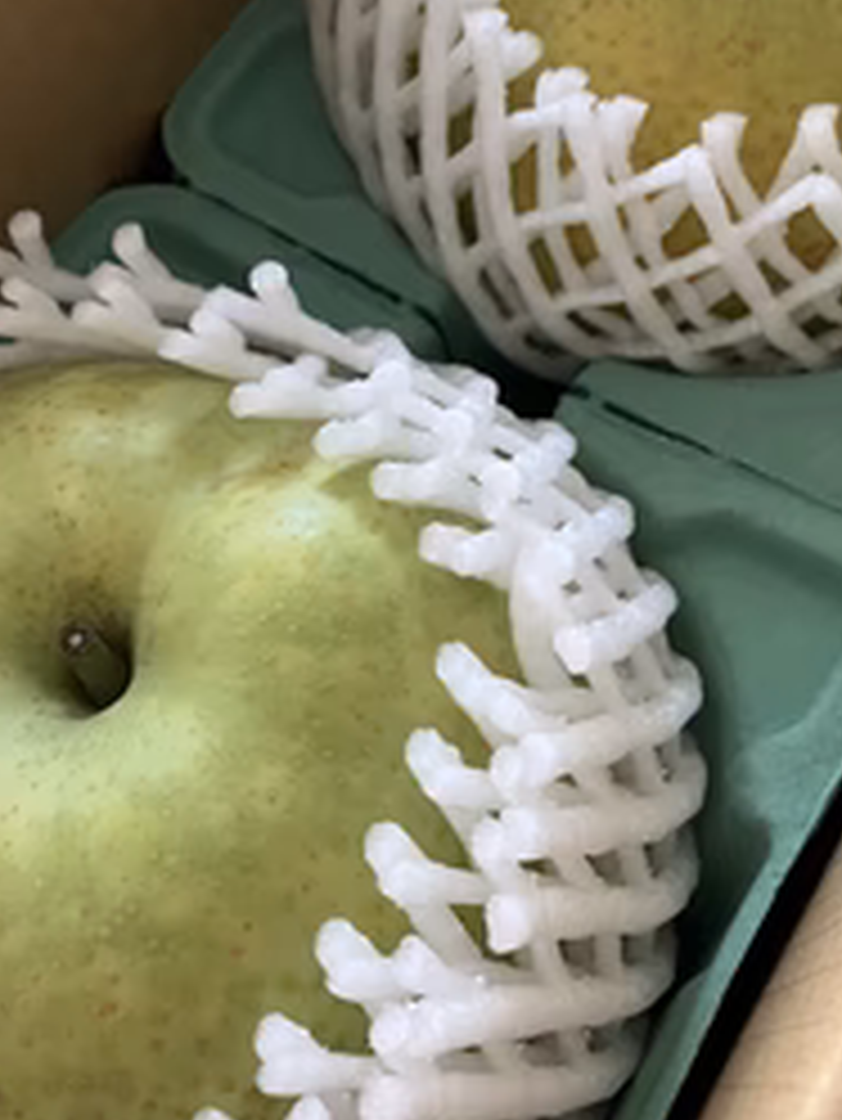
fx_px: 1458
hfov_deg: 32.2
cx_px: 437
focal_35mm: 45
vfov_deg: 41.6
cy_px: 391
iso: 320
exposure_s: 1/60
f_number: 1.8
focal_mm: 3.99
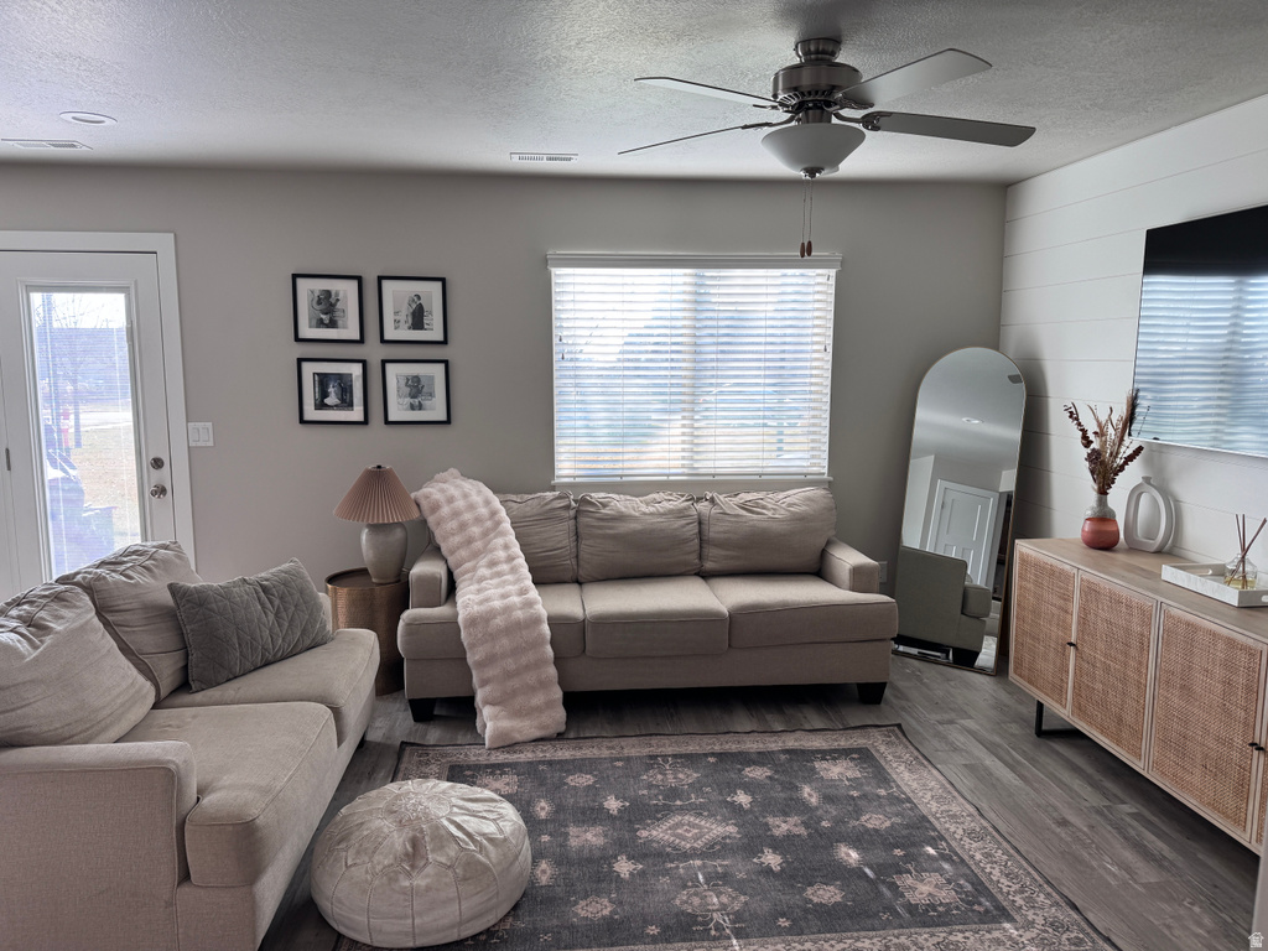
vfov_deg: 56.8
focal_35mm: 24
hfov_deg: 71.6
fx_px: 879
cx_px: 634
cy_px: 476
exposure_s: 1/171
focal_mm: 6.76
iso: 64
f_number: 1.78
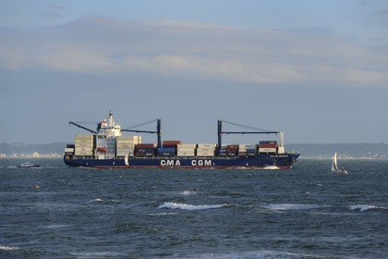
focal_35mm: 200
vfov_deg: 6.9
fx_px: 2155
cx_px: 194
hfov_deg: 10.3
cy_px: 130
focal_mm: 200
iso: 200
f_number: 5.6
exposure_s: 1/250
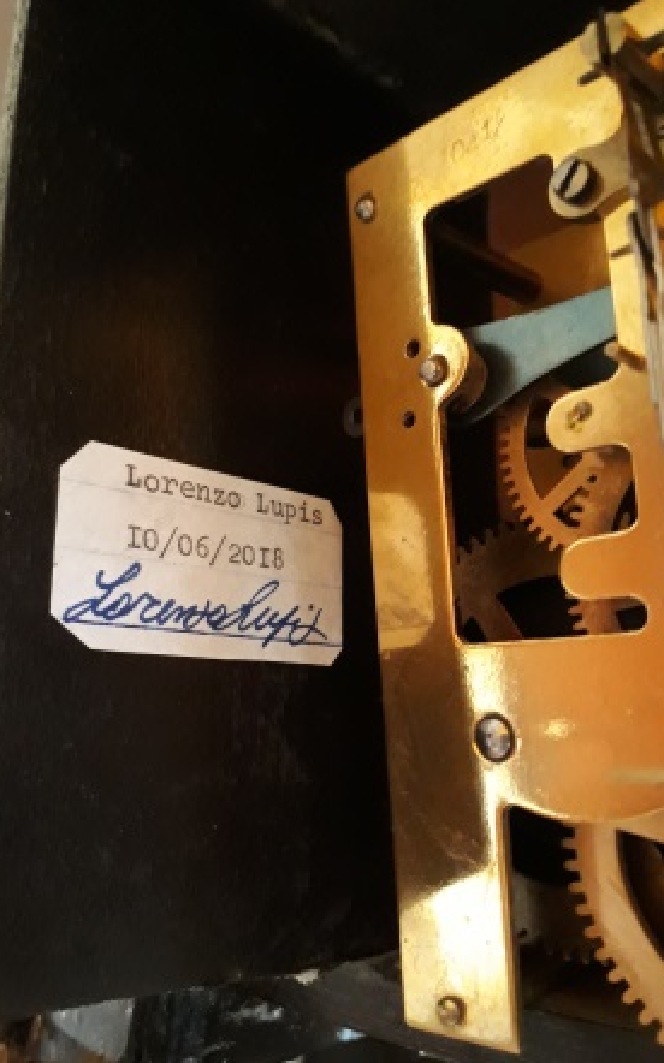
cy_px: 532
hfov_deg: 43.1
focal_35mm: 29
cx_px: 313
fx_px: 840
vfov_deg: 64.7
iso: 800
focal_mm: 3.6
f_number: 1.9
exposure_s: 1/17
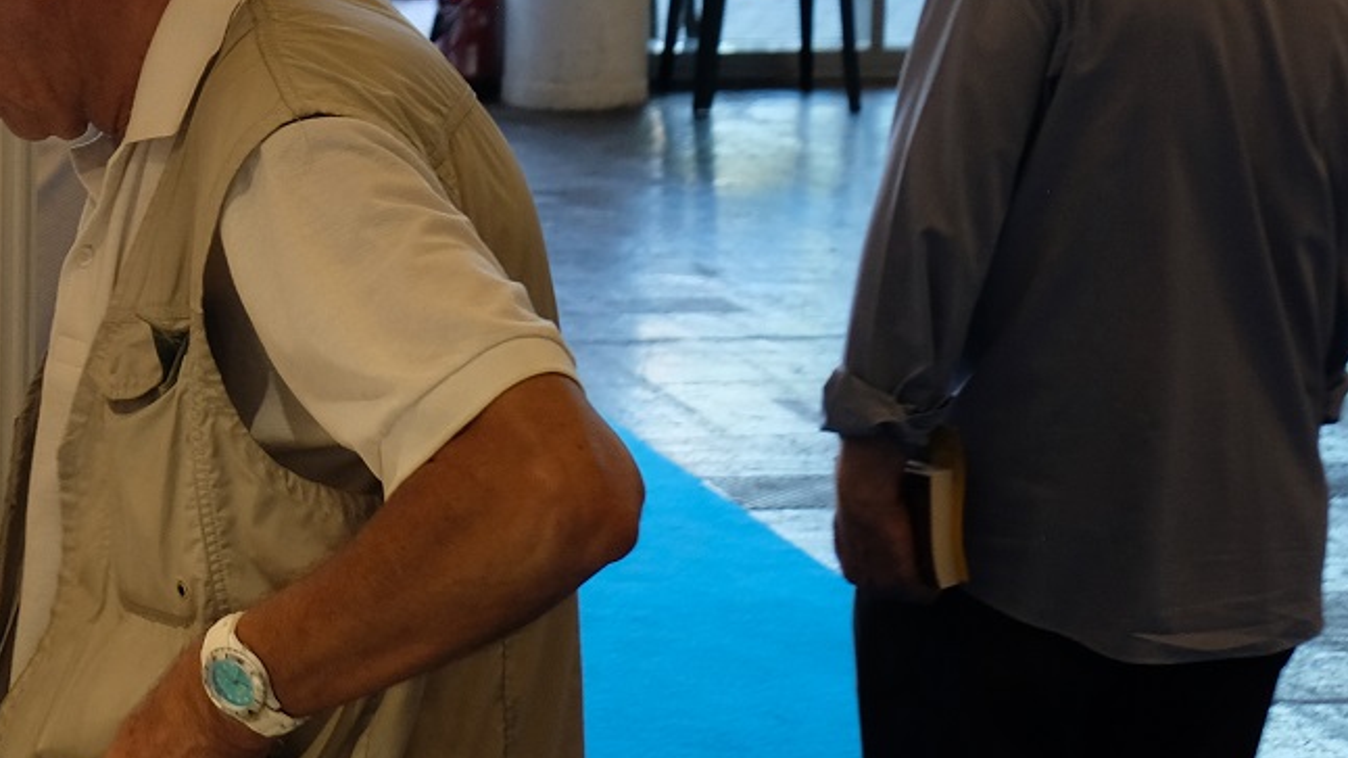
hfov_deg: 16.3
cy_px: 148
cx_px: -547
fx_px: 4360
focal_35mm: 122
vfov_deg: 9.9
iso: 500
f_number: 4
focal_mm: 25.4
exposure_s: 1/60
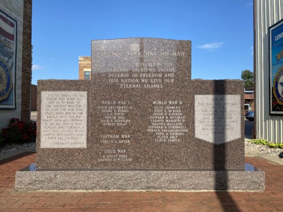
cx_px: 142
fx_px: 213
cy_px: 106
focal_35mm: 26
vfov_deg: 53.1
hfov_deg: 67.3
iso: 32
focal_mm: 4.25
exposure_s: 1/2183
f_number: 1.8
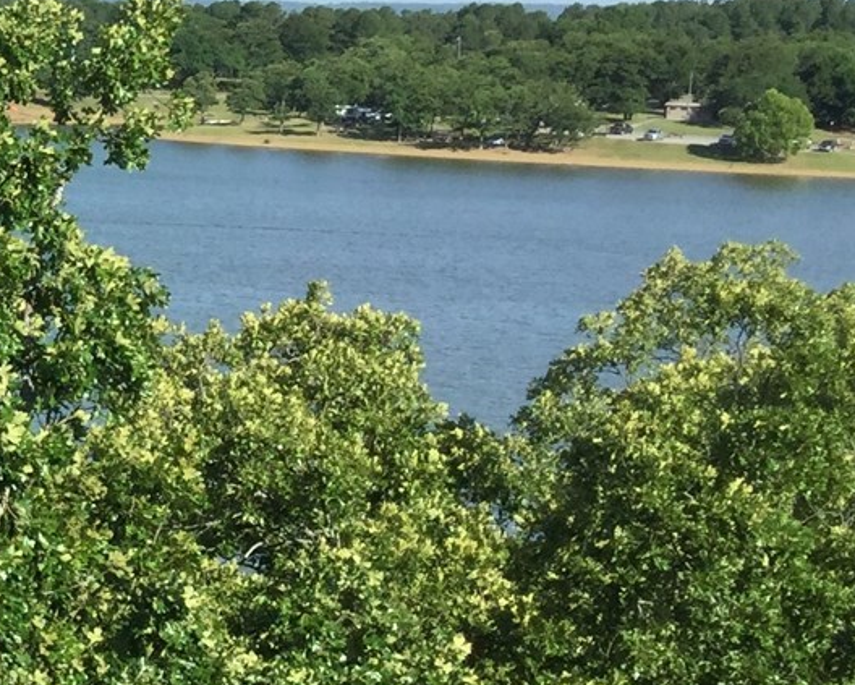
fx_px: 2785
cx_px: -593
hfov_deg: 15.5
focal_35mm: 110
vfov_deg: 14.0
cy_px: 241
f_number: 2.4
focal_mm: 3.3
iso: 25
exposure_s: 1/652
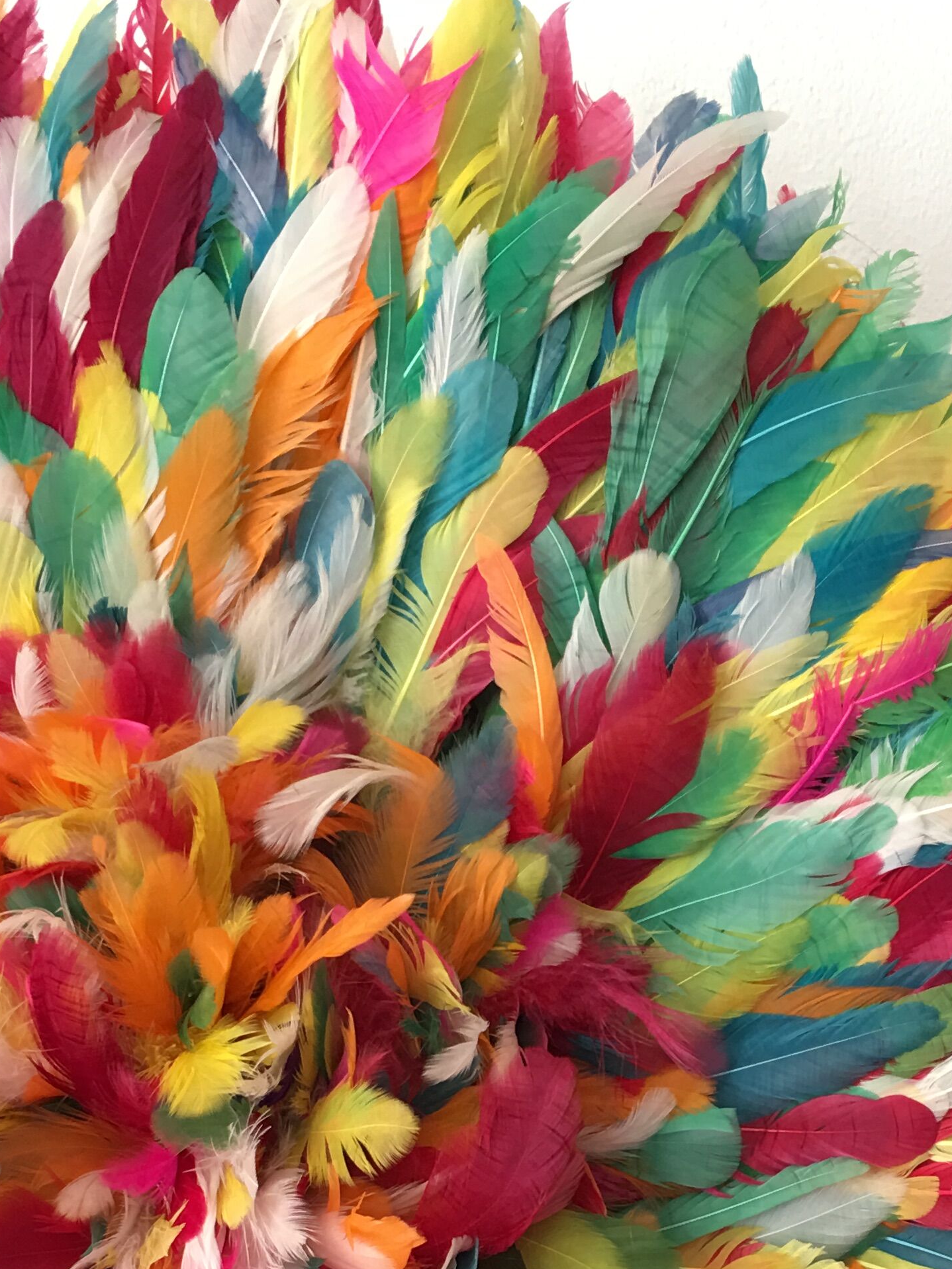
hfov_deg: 23.9
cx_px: 632
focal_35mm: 61
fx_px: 2237
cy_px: 1148
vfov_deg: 30.3
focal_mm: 4.15
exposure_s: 1/17
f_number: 2.2
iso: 40
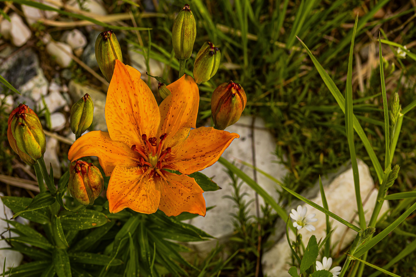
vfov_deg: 8.7
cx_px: 208
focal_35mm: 158
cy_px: 138
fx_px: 1820
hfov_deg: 13.0
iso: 200
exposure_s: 1/160
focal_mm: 105
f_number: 11
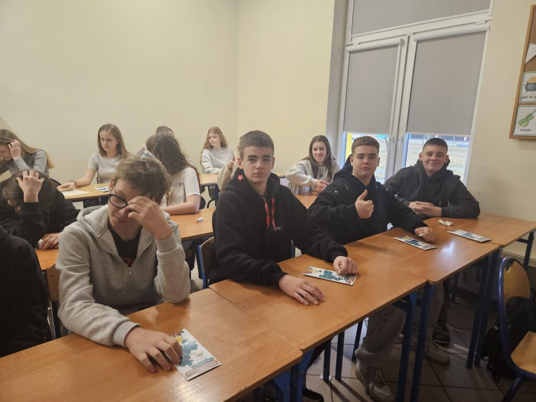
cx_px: 268
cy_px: 201
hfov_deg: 73.9
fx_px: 356
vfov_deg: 58.9
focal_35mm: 23
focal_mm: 5.4
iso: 400
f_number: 1.8
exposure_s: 1/100
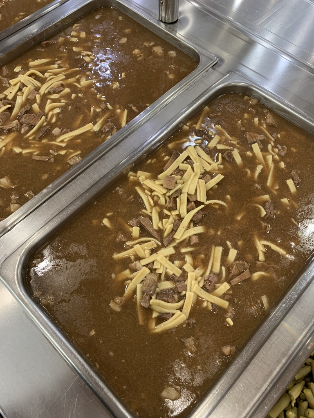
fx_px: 314
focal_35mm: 26
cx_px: 157
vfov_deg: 67.3
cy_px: 209
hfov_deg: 53.1
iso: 200
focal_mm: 4.25
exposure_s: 1/60
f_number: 1.8
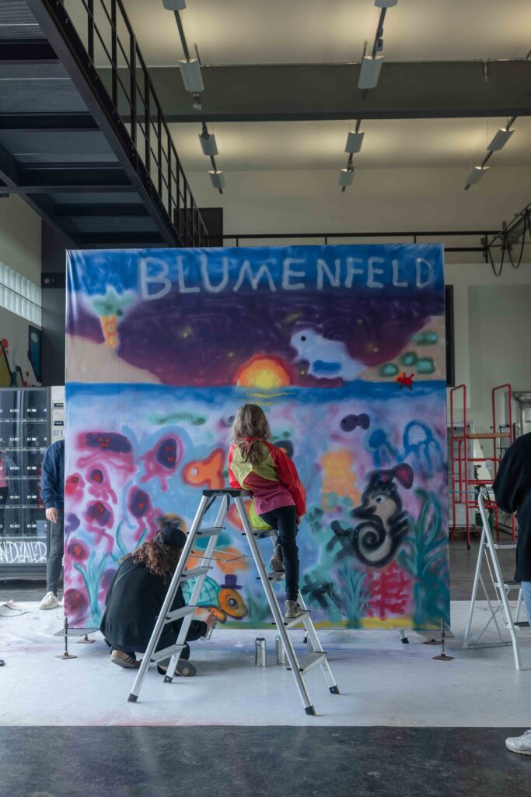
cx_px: 266
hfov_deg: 29.3
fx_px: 1017
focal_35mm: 46
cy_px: 398
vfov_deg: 42.7
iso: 500
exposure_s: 1/80
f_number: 5.6
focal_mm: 46
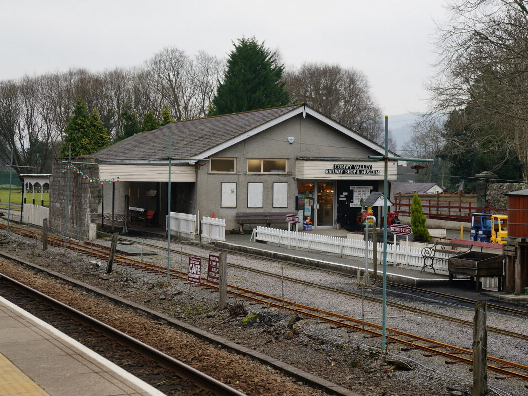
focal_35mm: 72
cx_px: 282
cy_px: 197
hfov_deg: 27.0
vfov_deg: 20.4
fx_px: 1098
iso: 100
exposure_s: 1/80
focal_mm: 44
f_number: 5.6
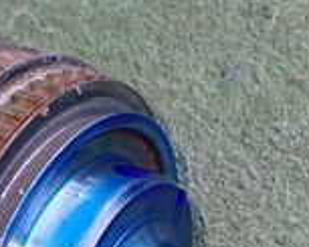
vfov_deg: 13.1
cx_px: 71
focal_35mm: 115
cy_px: 277
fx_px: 1050
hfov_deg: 16.6
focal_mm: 5.4
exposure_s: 1/50
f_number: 2.3
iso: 800
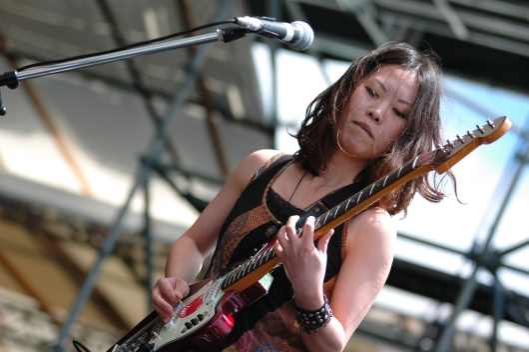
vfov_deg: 9.1
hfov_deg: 13.7
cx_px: 264
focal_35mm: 150
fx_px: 2201
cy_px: 176
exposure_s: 1/5000
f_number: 2.8
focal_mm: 100
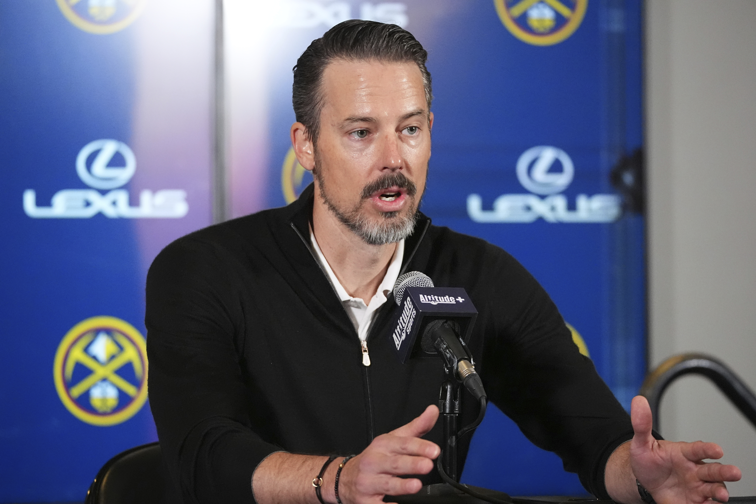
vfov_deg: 5.7
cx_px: 378
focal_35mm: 239
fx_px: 5019
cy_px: 252
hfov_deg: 8.6
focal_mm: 239
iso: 8000
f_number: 5.6
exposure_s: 1/200
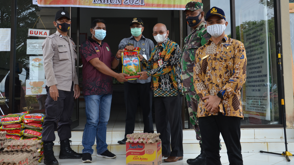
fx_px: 332
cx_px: 145
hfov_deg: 47.8
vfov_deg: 27.9
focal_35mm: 43
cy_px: 64
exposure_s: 1/125
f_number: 5.6
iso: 280
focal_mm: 25
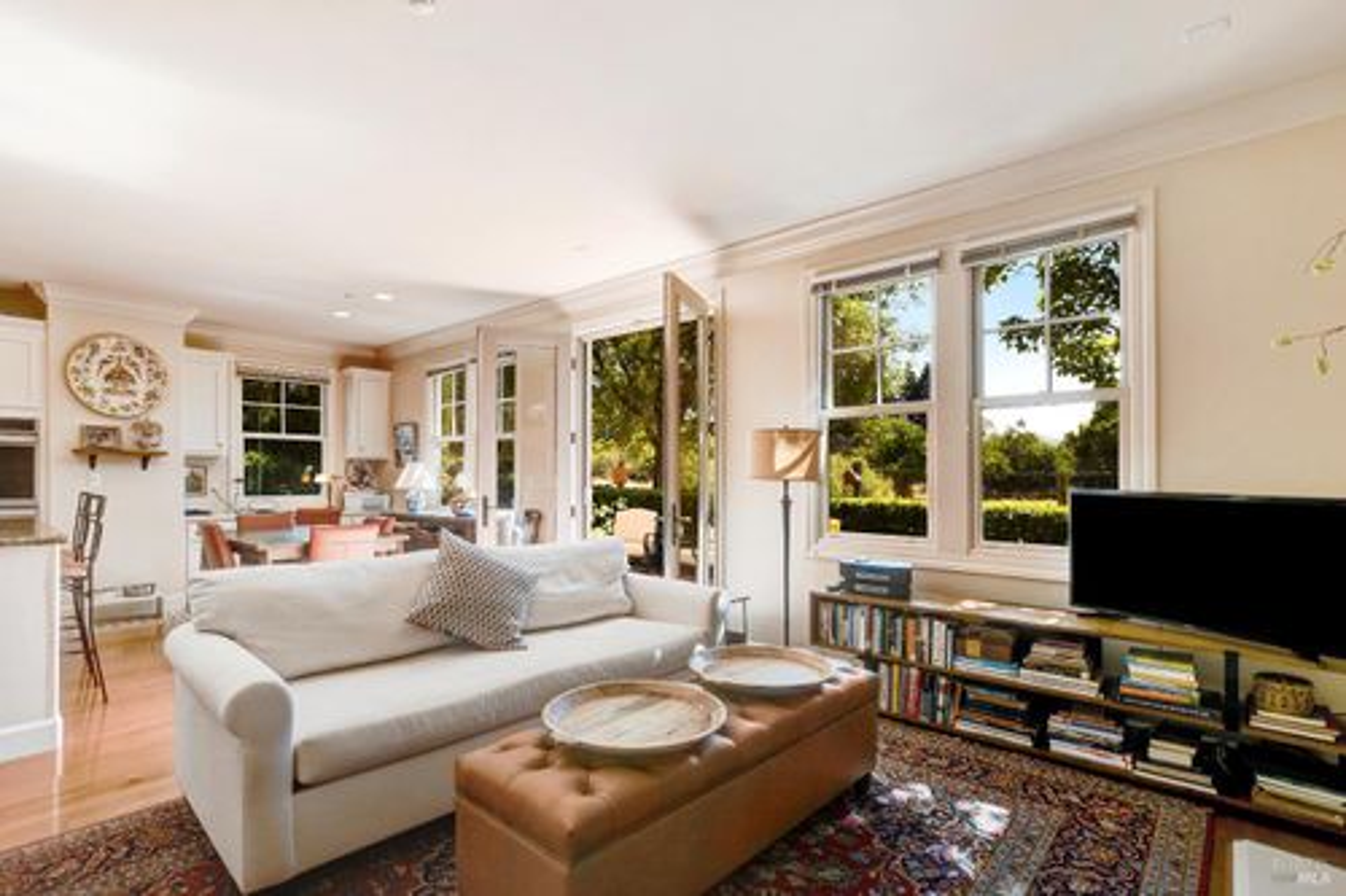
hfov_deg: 100.4
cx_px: 673
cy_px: 448
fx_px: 561
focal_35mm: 15
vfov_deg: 77.3
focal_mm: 10
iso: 100
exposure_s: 1/125
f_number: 5.6
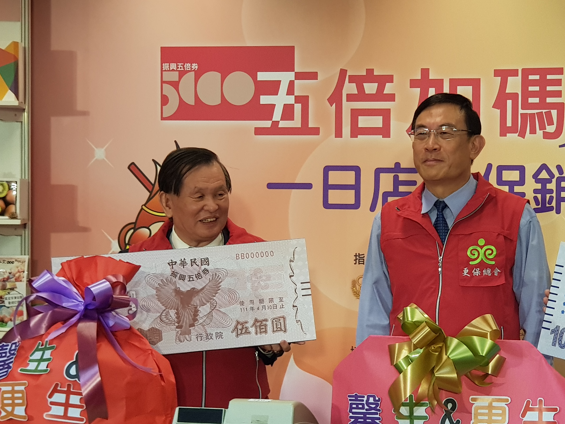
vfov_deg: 16.8
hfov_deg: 22.2
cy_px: 267
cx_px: 381
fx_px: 1436
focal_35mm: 88
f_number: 2.4
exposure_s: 1/30
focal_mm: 6
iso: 100
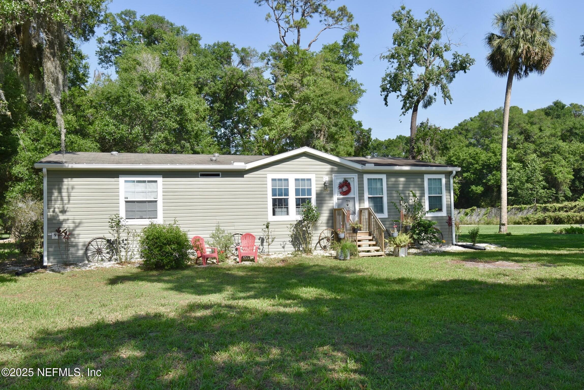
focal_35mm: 30
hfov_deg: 61.9
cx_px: 292
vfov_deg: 43.7
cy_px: 195
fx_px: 487
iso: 200
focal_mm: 20
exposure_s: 1/320
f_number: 9
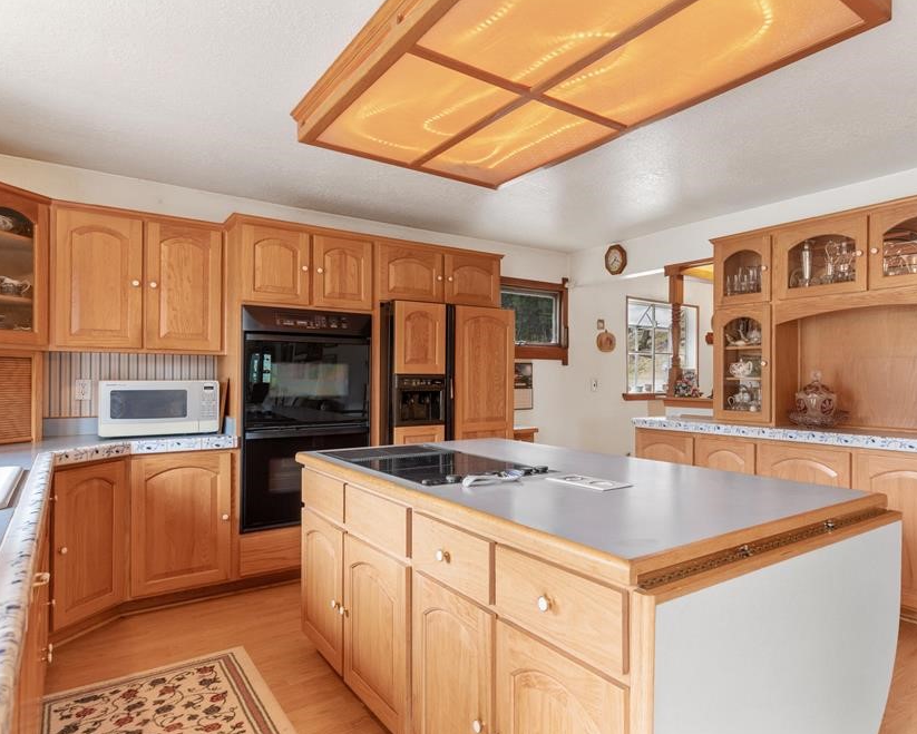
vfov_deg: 65.6
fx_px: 570
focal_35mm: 21
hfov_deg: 76.8
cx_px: 548
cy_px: 370
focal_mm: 12
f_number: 6.3
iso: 200
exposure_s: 1/3
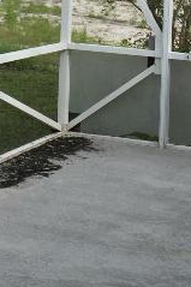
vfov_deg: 19.9
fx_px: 773
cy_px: -46
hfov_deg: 14.1
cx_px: 60
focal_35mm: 97
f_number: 2.2
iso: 32
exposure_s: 1/1199
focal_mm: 4.15
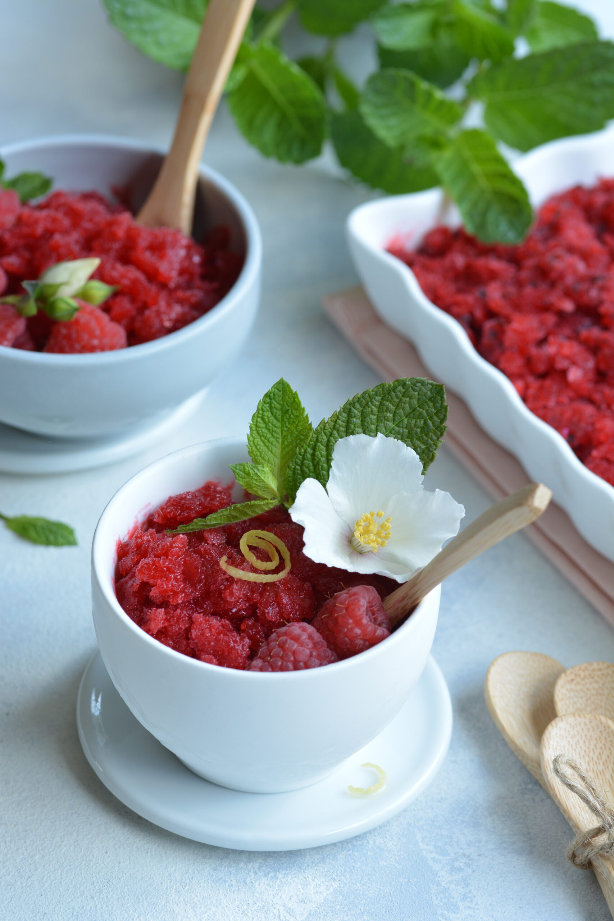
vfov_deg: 13.0
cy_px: 460
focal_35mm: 158
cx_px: 307
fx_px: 4029
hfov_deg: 8.7
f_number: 7.1
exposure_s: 1/30
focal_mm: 105
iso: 200
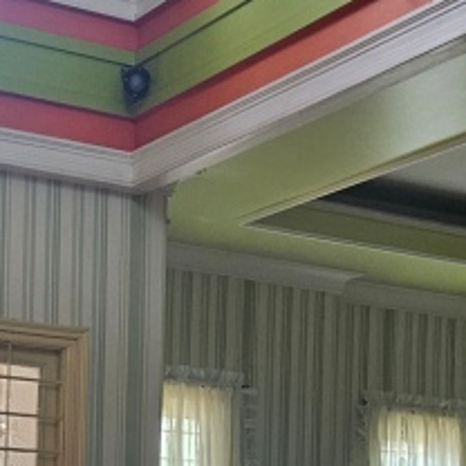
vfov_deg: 16.6
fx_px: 1523
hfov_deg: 17.4
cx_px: 164
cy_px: 578
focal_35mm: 100
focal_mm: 5.4
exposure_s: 1/100
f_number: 1.8
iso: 200
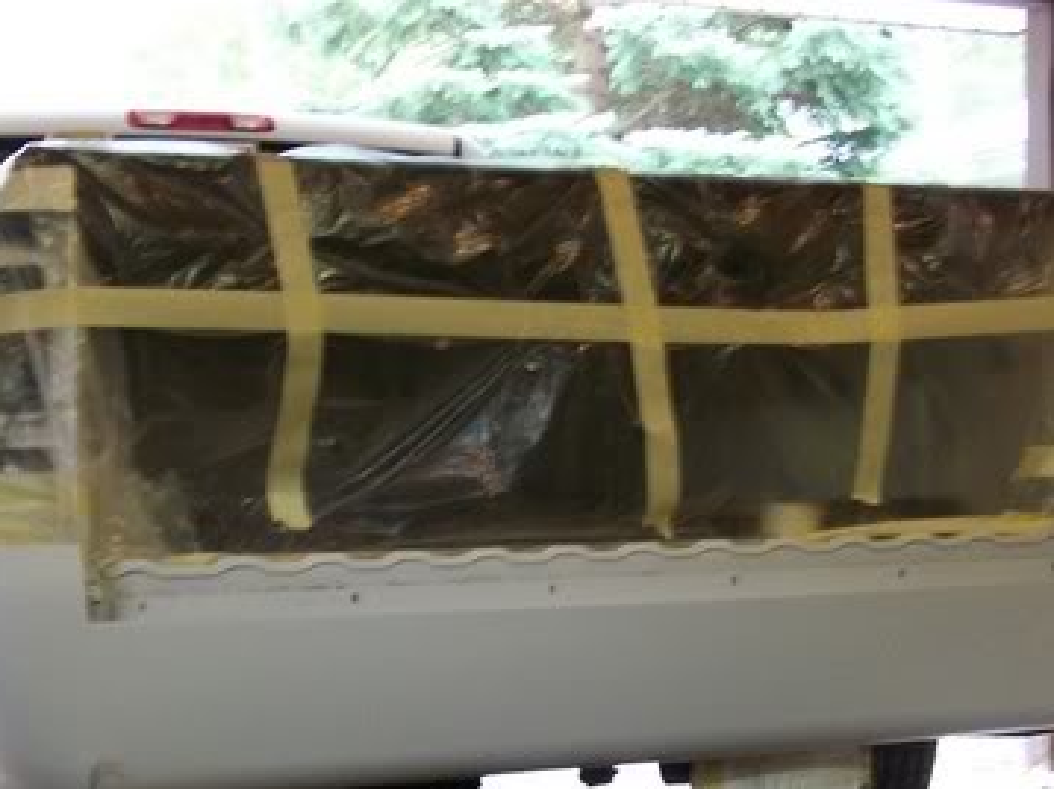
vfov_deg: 21.5
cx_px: 501
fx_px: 2069
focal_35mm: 68
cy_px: 562
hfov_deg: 28.6
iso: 160
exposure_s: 1/10
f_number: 2.8
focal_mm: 6.3
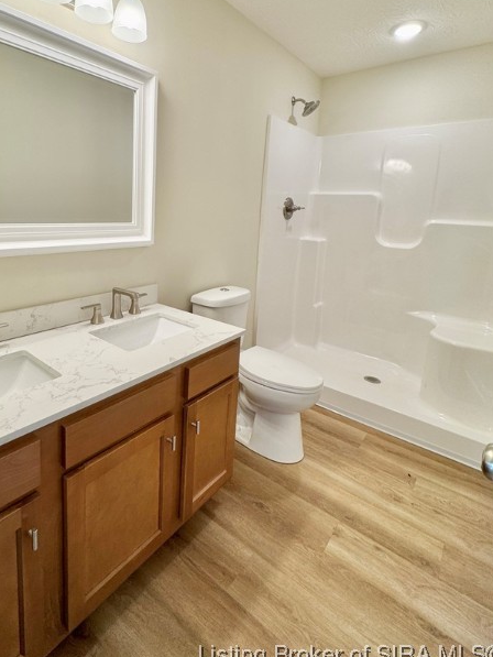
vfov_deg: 86.4
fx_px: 342
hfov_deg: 70.7
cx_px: 191
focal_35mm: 18
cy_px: 256
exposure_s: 1/120
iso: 80
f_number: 2.2
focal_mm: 2.22
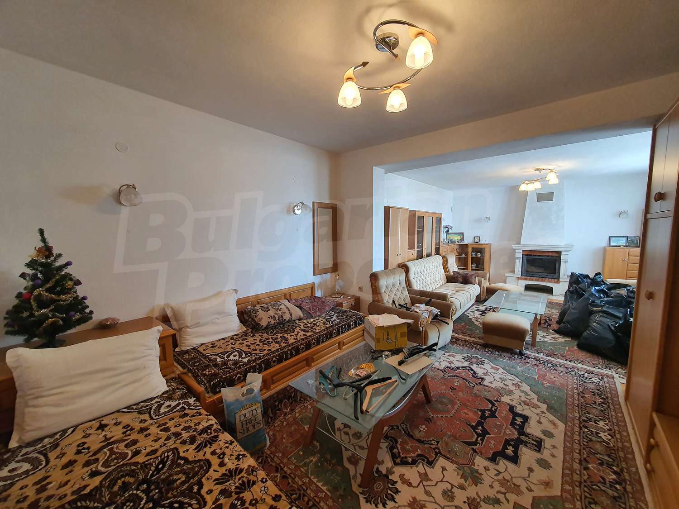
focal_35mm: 13
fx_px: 255
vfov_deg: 89.9
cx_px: 340
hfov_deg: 106.2
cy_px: 254
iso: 200
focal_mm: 1.8
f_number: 2.2
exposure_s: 1/50
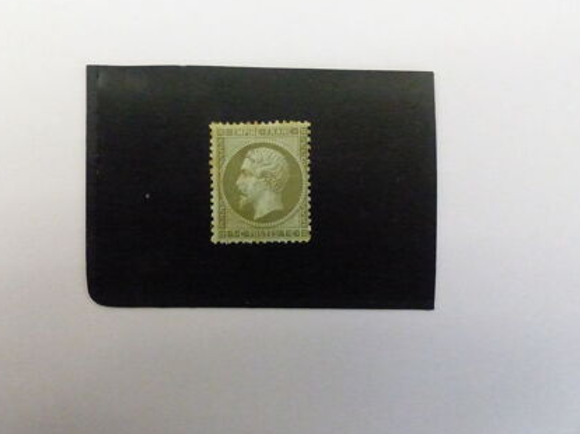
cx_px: 254
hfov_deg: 61.5
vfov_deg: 48.0
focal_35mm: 29
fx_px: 486
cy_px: 186
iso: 3200
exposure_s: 1/320
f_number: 3.5
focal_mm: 4.5
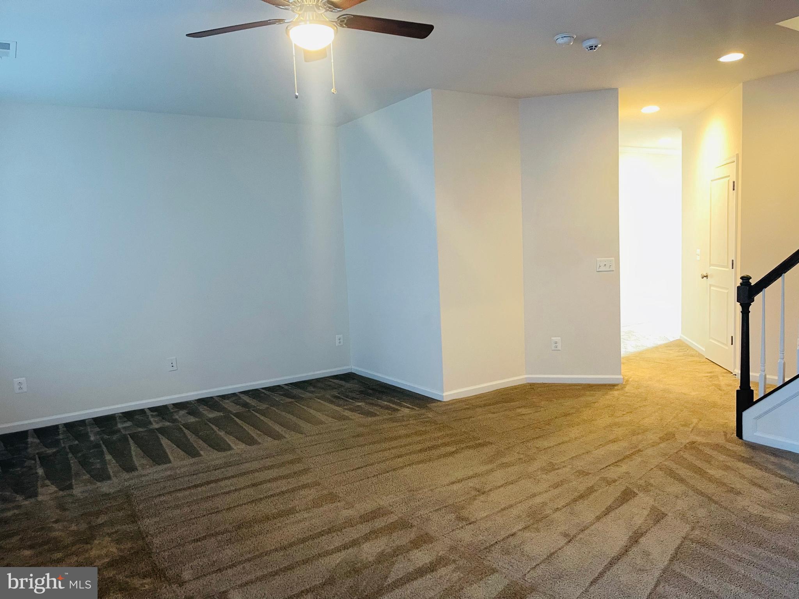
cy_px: 300
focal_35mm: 25
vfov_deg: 54.9
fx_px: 577
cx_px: 400
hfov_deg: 69.4
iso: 250
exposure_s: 1/60
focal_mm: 5.1
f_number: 1.6
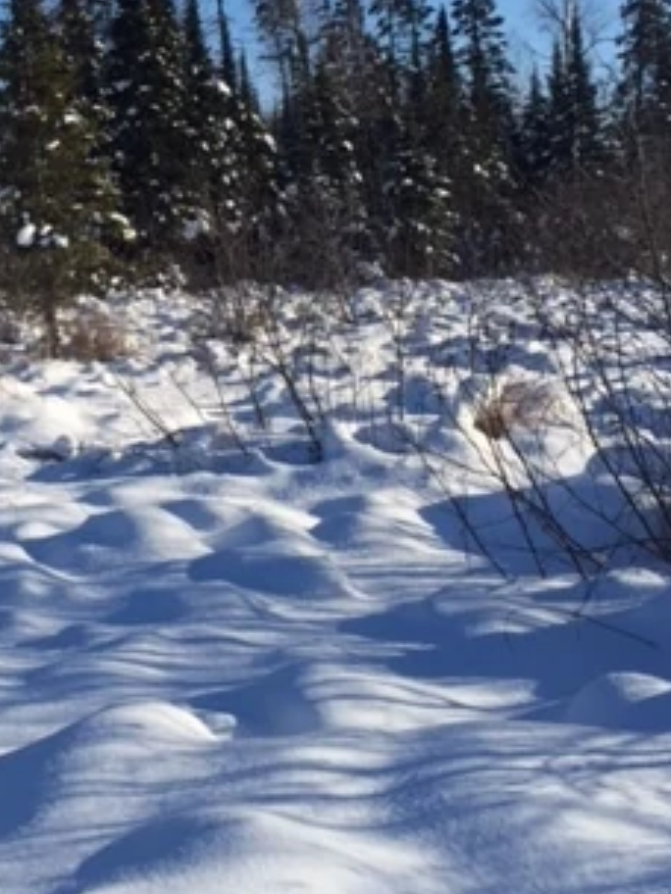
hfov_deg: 23.3
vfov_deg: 31.6
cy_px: 371
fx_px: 1577
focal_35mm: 61
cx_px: 41
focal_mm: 4.15
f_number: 2.2
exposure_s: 1/2639
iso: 32
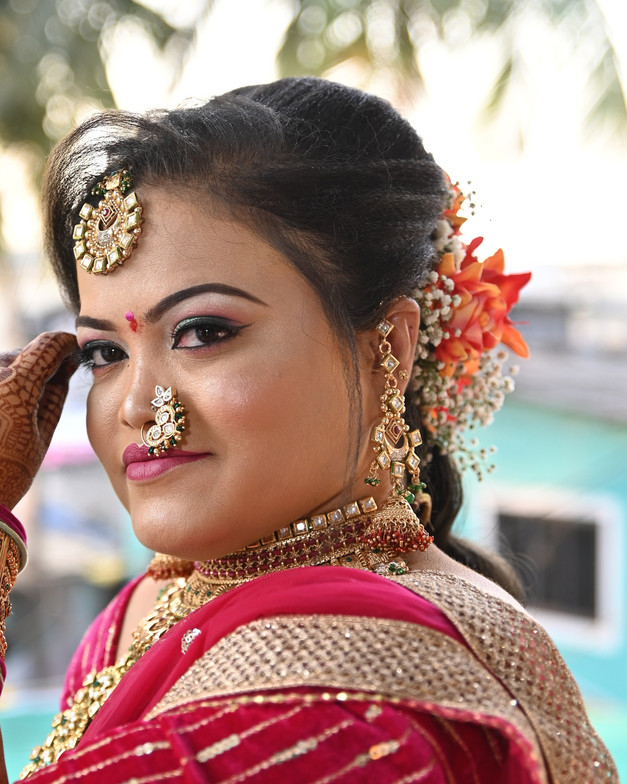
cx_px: 210
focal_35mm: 76
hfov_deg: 20.1
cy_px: 418
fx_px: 1763
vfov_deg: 25.1
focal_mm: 48
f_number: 2.8
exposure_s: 1/160
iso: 320
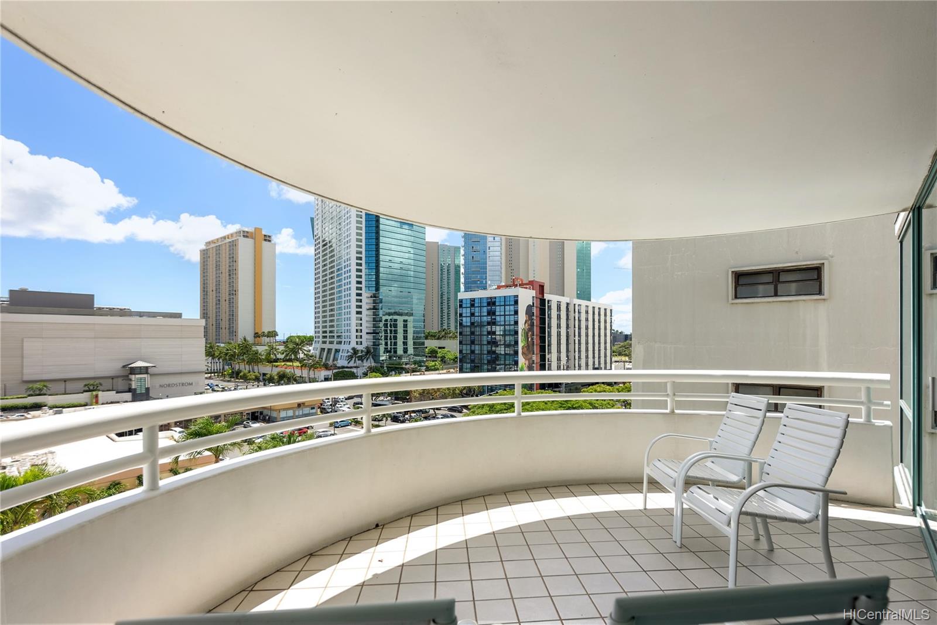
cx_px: 468
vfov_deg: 73.8
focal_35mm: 16
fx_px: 417
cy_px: 312
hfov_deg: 96.7
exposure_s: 1/800
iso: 160
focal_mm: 16
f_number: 5
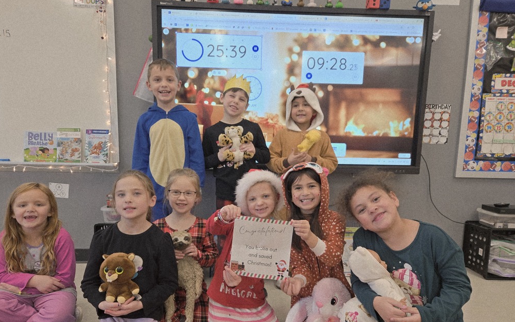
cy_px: 178
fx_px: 351
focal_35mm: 25
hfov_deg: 72.5
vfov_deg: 49.2
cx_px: 252
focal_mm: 5.4
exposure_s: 1/120
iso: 64
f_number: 1.8
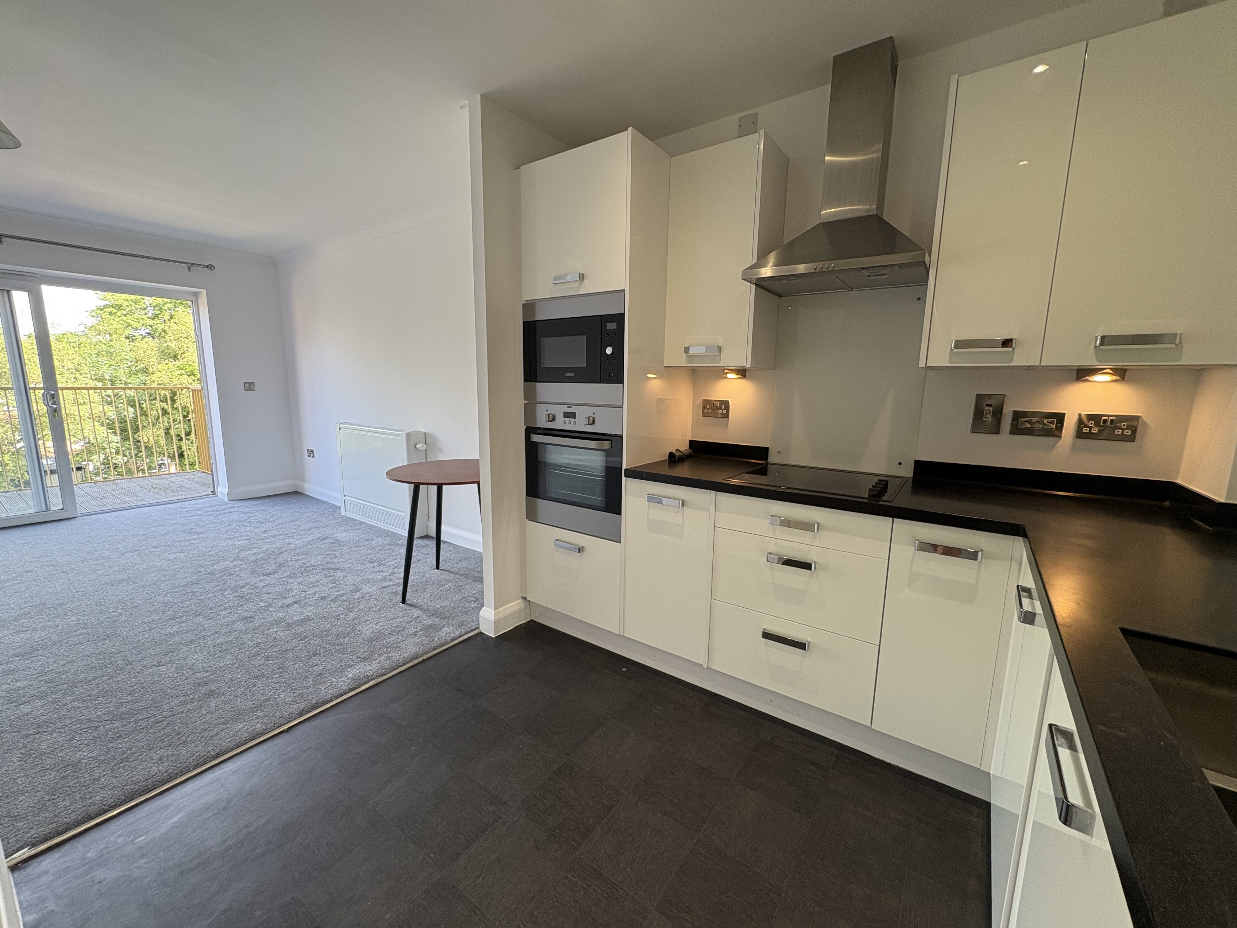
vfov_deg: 85.7
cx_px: 618
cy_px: 464
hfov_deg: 102.1
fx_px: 500
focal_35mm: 14
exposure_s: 1/100
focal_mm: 2.22
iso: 125
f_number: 2.2
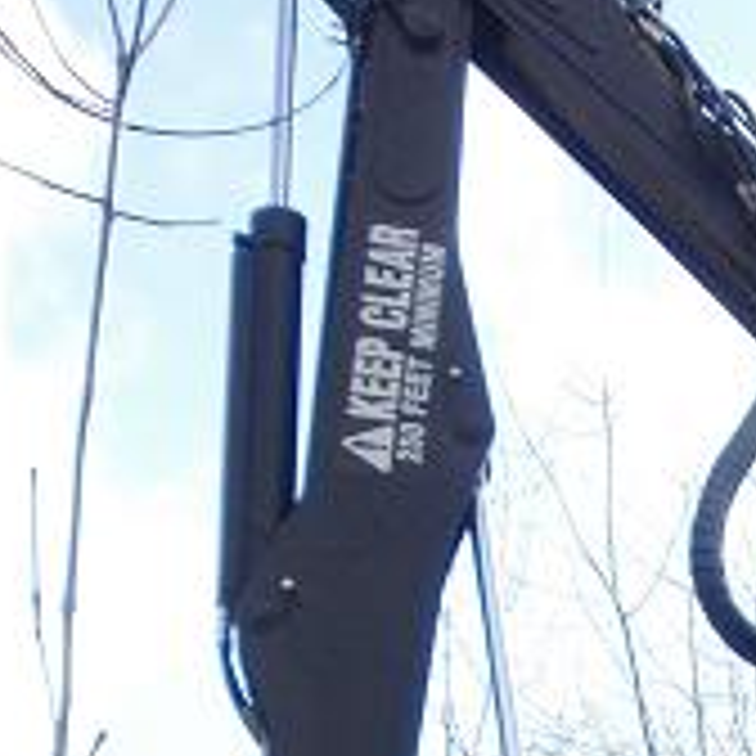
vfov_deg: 16.2
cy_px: 1217
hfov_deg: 17.5
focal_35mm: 96
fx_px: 2372
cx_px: 828
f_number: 2.6
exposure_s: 1/320
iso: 100
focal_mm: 4.65
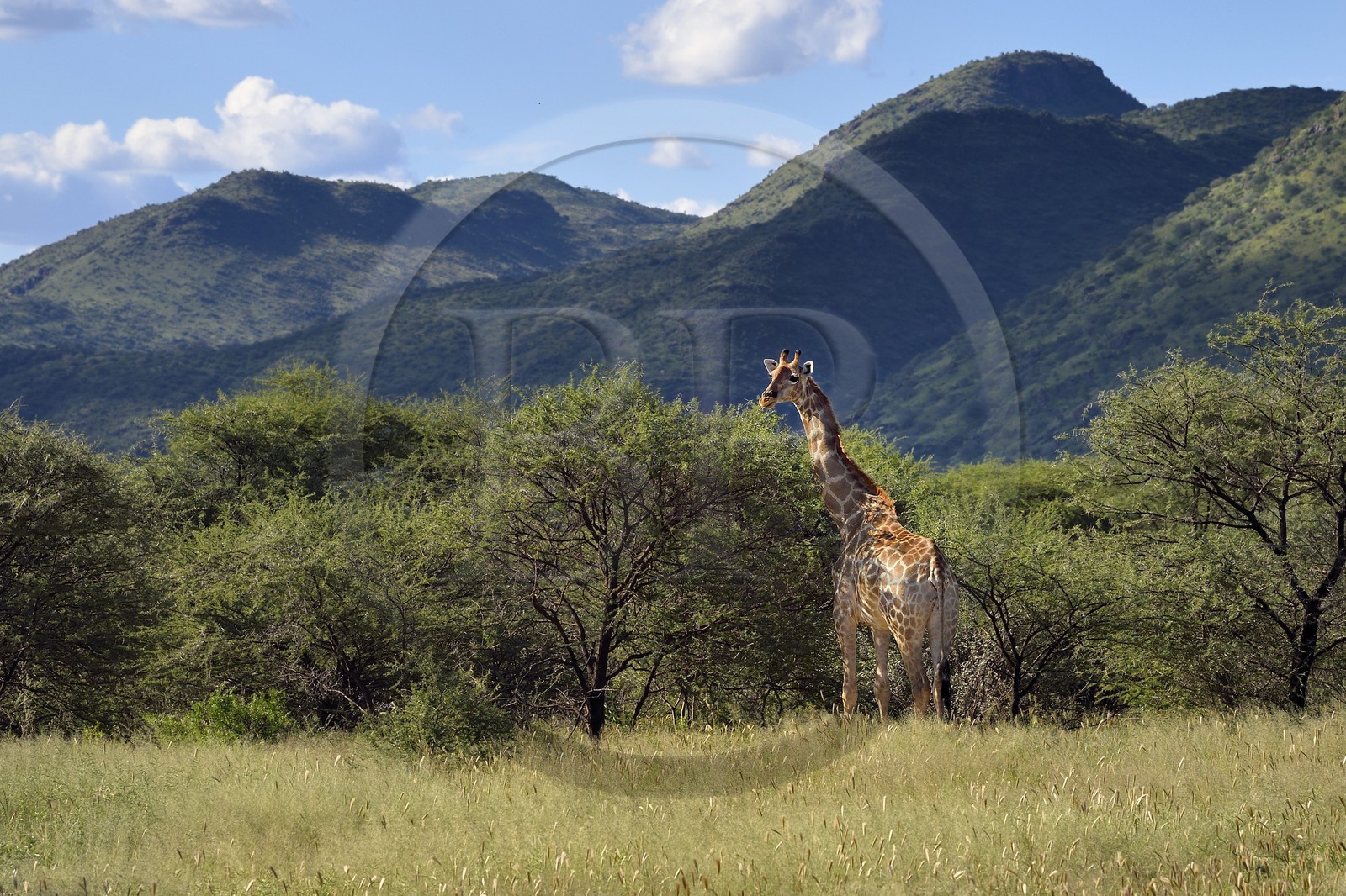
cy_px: 448
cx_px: 673
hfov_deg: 10.3
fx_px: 7476
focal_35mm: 200
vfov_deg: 6.9
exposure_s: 1/640
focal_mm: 200
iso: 200
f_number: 10
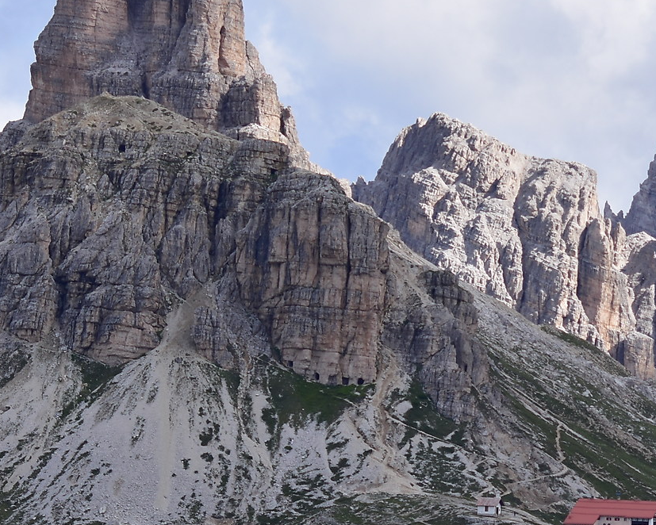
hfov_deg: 6.8
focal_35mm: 286
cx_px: 500
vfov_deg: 5.4
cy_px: 186
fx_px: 5554
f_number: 5.6
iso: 125
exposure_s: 1/800
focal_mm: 70
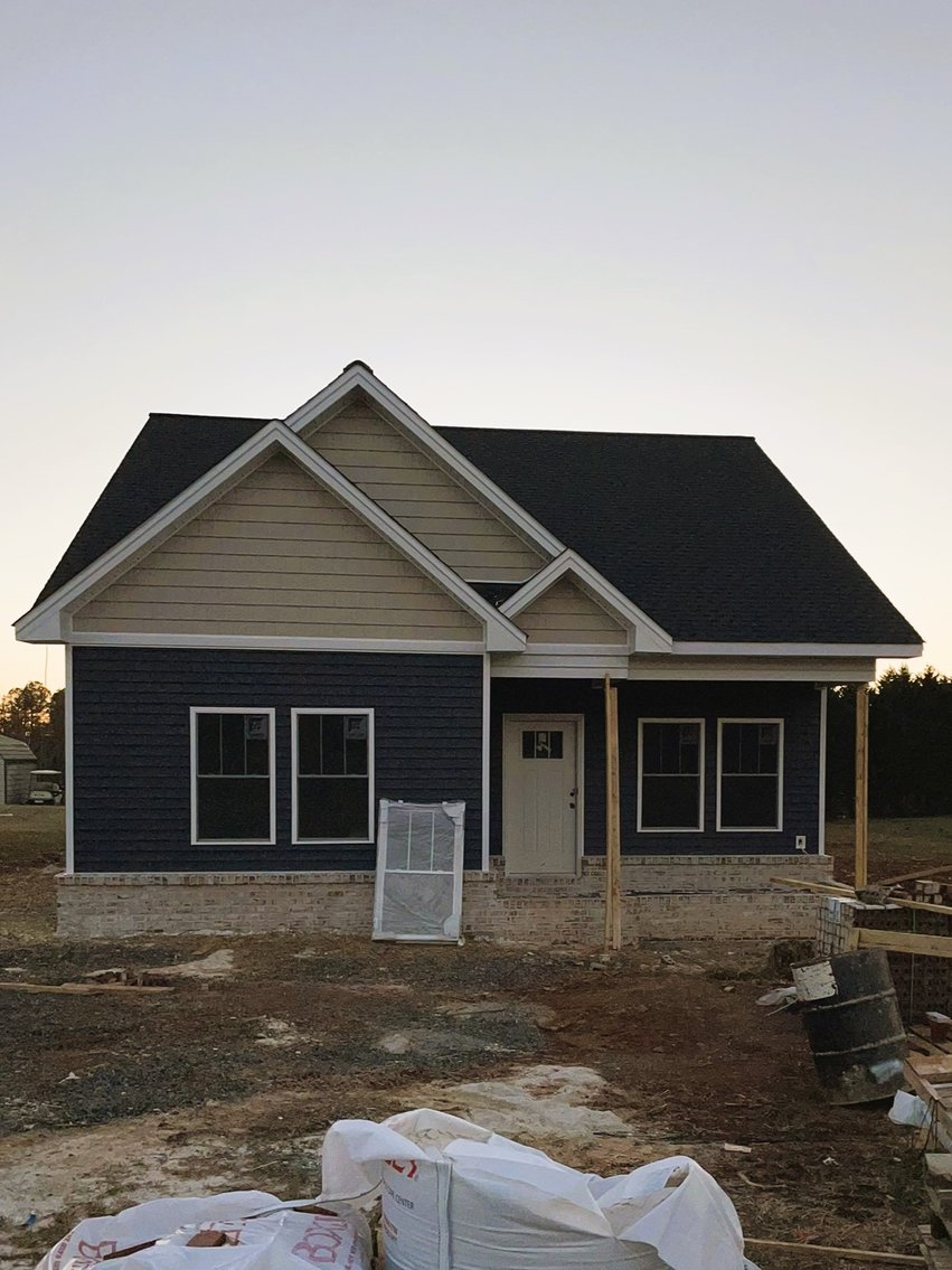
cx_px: 476
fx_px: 954
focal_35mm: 26
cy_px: 635
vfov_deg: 67.3
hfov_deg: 53.1
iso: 32
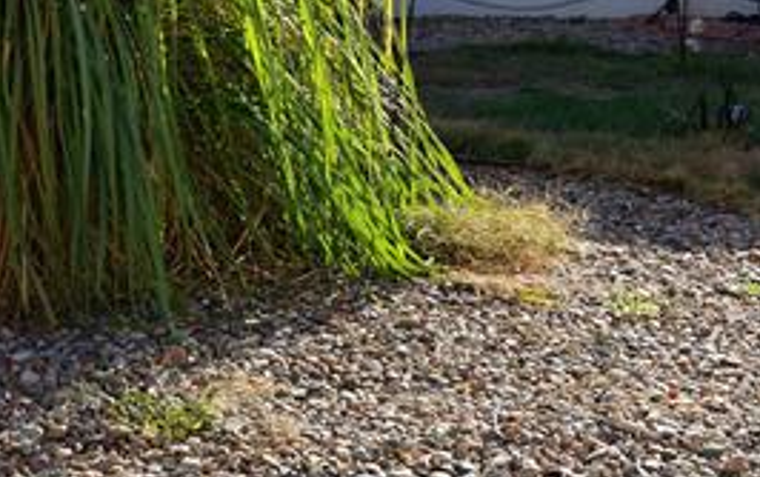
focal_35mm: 115
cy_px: -40
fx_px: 2385
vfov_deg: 11.3
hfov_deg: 17.9
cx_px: 657
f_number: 9
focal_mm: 47
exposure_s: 1/125
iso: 100
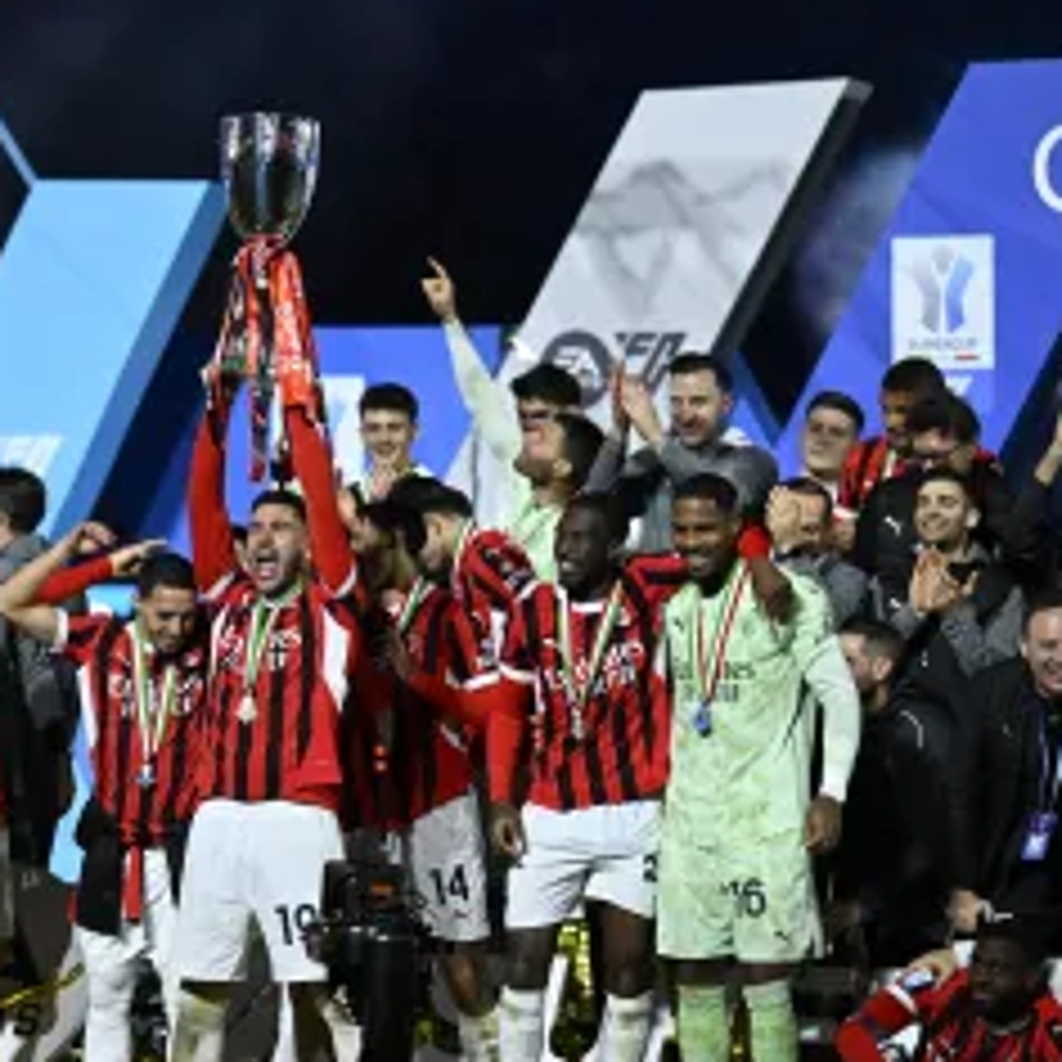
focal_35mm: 173
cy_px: 556
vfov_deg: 10.1
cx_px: 194
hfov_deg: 10.1
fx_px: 6005
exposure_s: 1/2000
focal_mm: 120
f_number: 3.2
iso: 3200
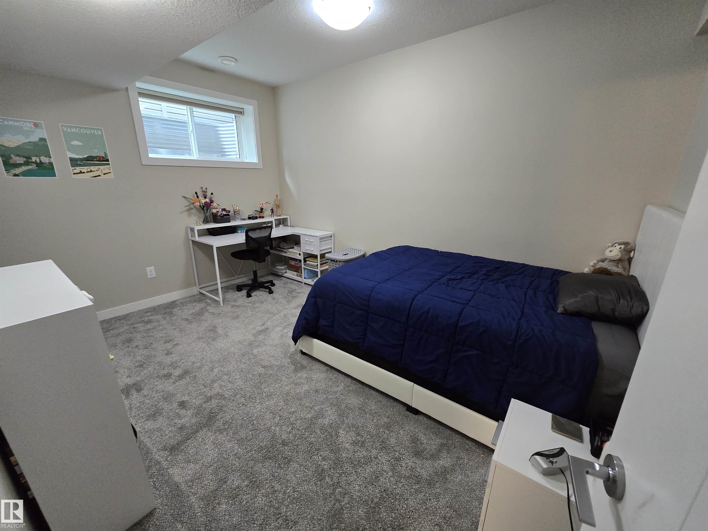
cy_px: 266
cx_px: 354
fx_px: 266
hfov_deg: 106.2
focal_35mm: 13
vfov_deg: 89.9
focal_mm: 2.2
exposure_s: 1/60
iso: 500
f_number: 2.2
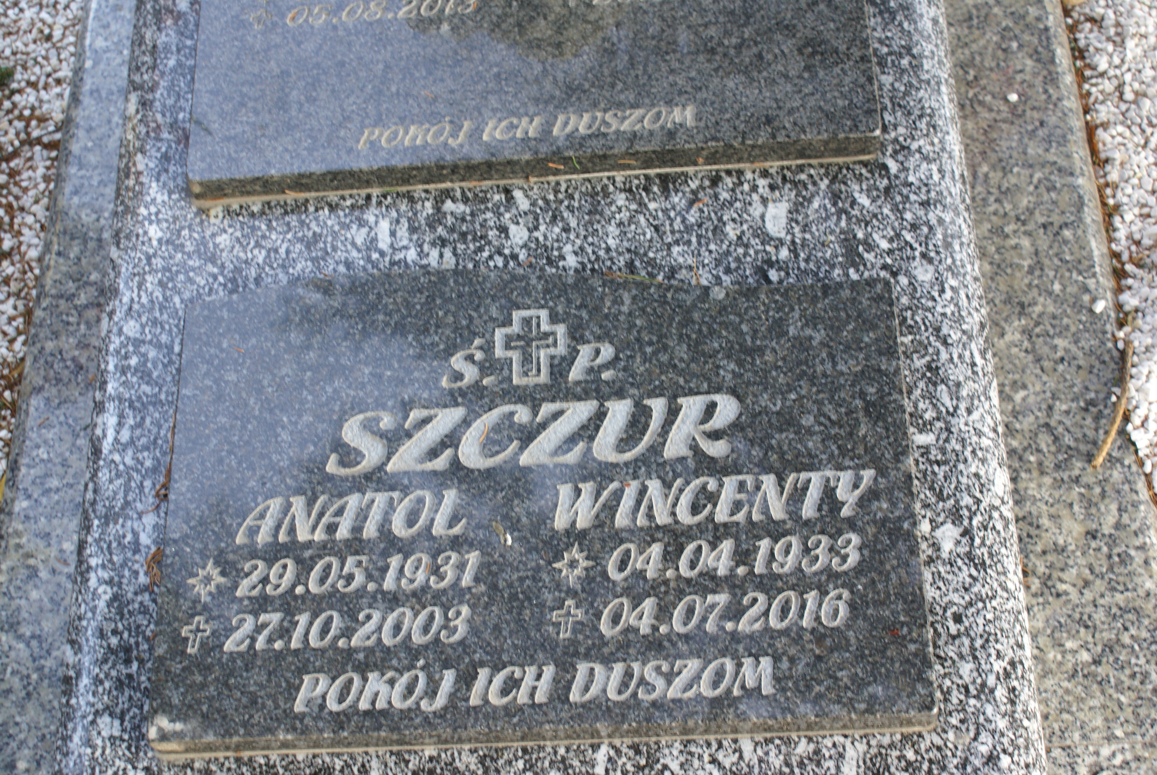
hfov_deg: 37.8
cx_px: 578
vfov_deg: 25.8
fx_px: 1689
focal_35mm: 52
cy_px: 388
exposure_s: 1/60
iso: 250
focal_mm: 35
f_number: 5.6
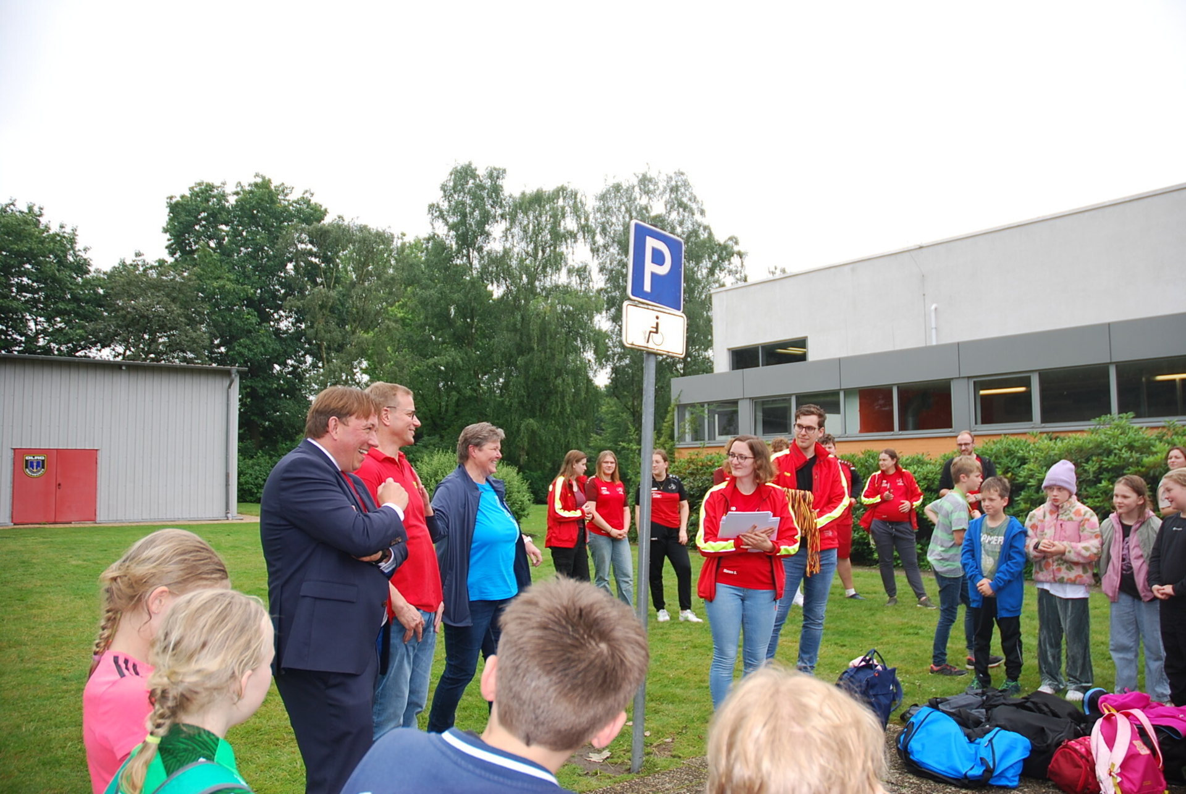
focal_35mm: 27
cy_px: 397
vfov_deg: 48.0
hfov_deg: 67.3
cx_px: 593
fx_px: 891
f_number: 3.5
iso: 100
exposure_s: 1/160
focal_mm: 18
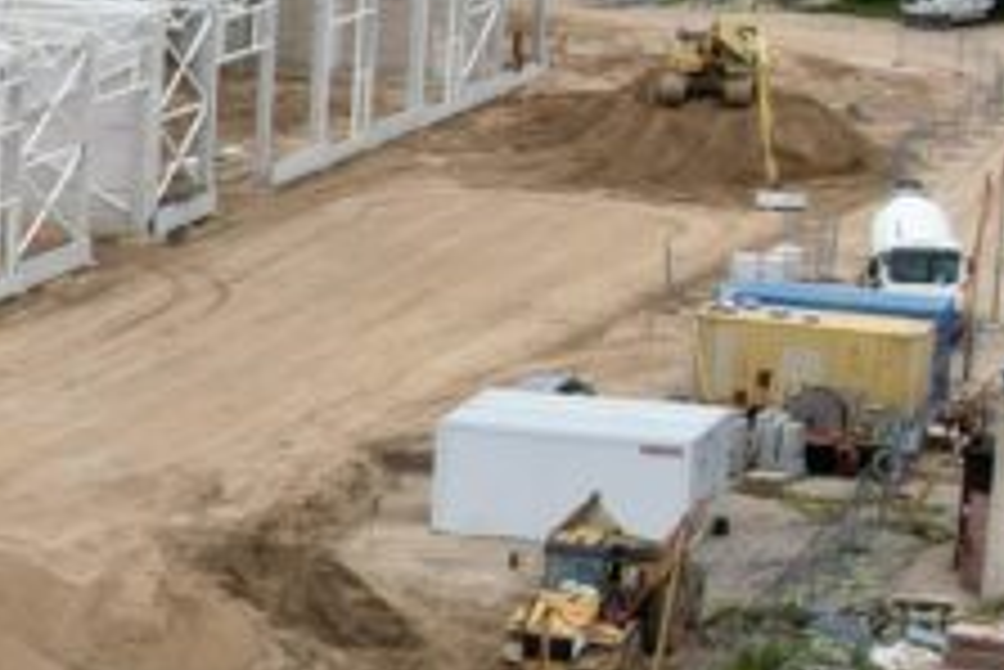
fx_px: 2819
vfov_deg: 13.6
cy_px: 308
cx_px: -945
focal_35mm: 101
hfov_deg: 16.1
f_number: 2.8
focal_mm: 8.38
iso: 110
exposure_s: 1/1500
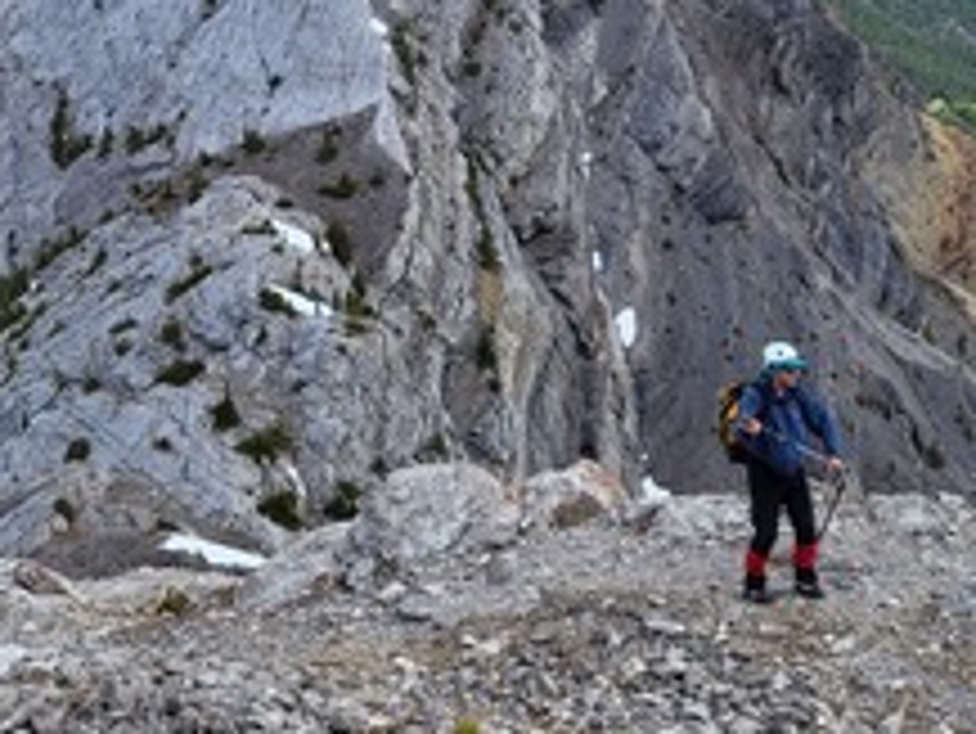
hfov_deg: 31.7
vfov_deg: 24.3
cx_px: 261
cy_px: 232
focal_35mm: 60
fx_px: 1693
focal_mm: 5.4
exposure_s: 1/1799
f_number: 1.8
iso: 40
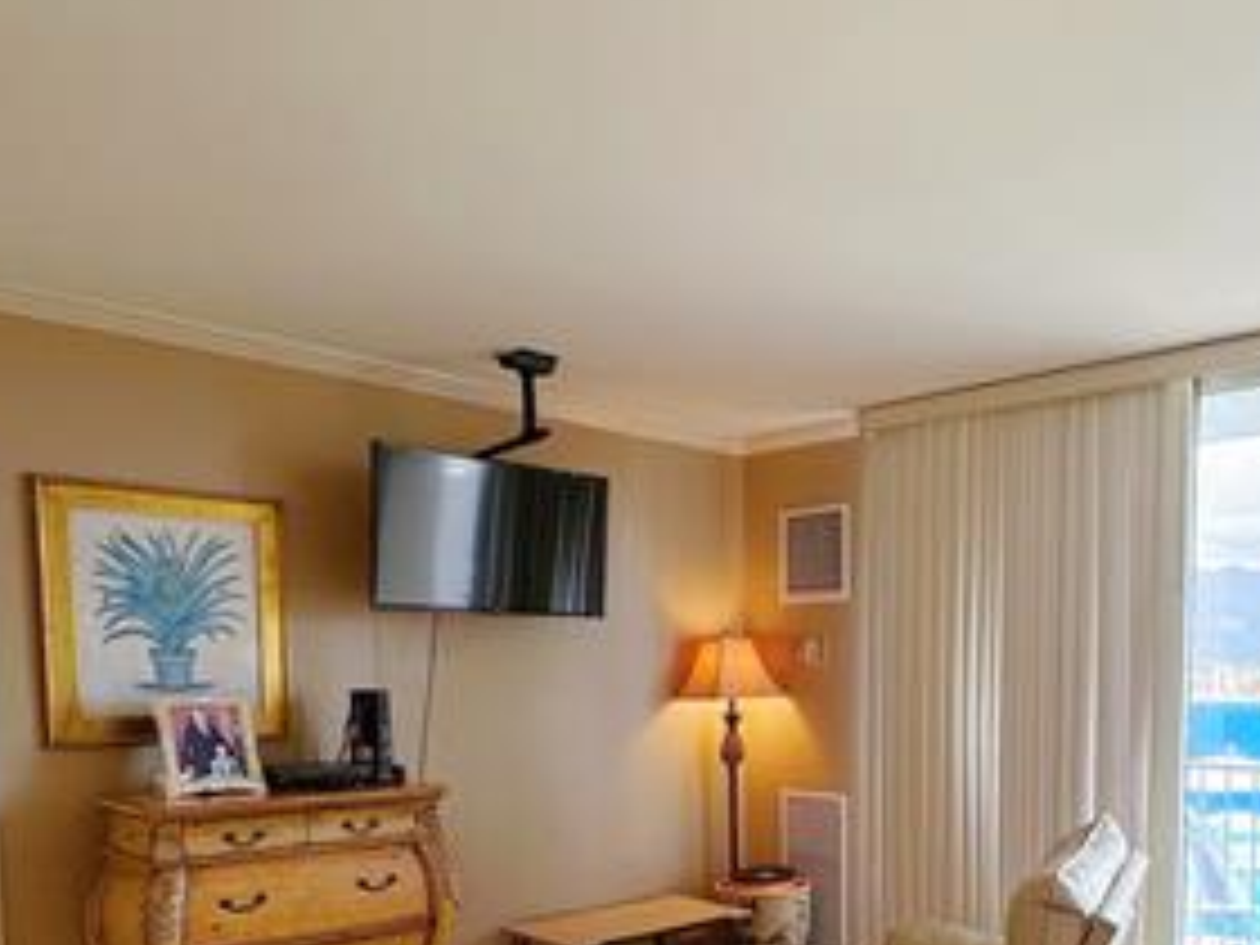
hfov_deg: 54.9
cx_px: 896
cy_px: 756
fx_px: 1165
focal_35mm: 32
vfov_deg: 42.2
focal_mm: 2.22
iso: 40
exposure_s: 1/272
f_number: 2.2
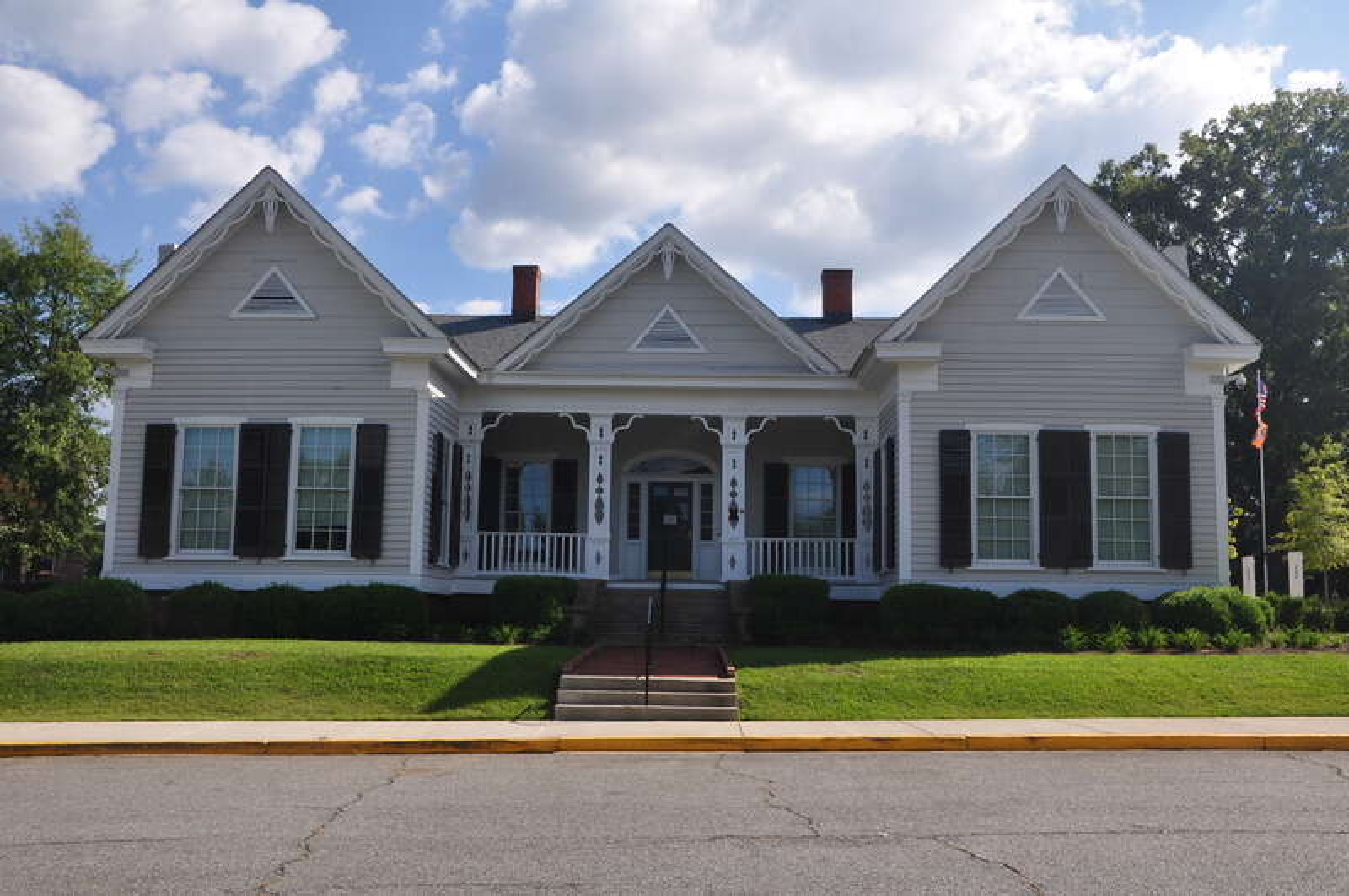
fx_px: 1235
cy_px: 448
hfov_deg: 57.3
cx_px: 674
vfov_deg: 39.9
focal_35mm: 33
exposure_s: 1/320
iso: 200
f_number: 10
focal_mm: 22
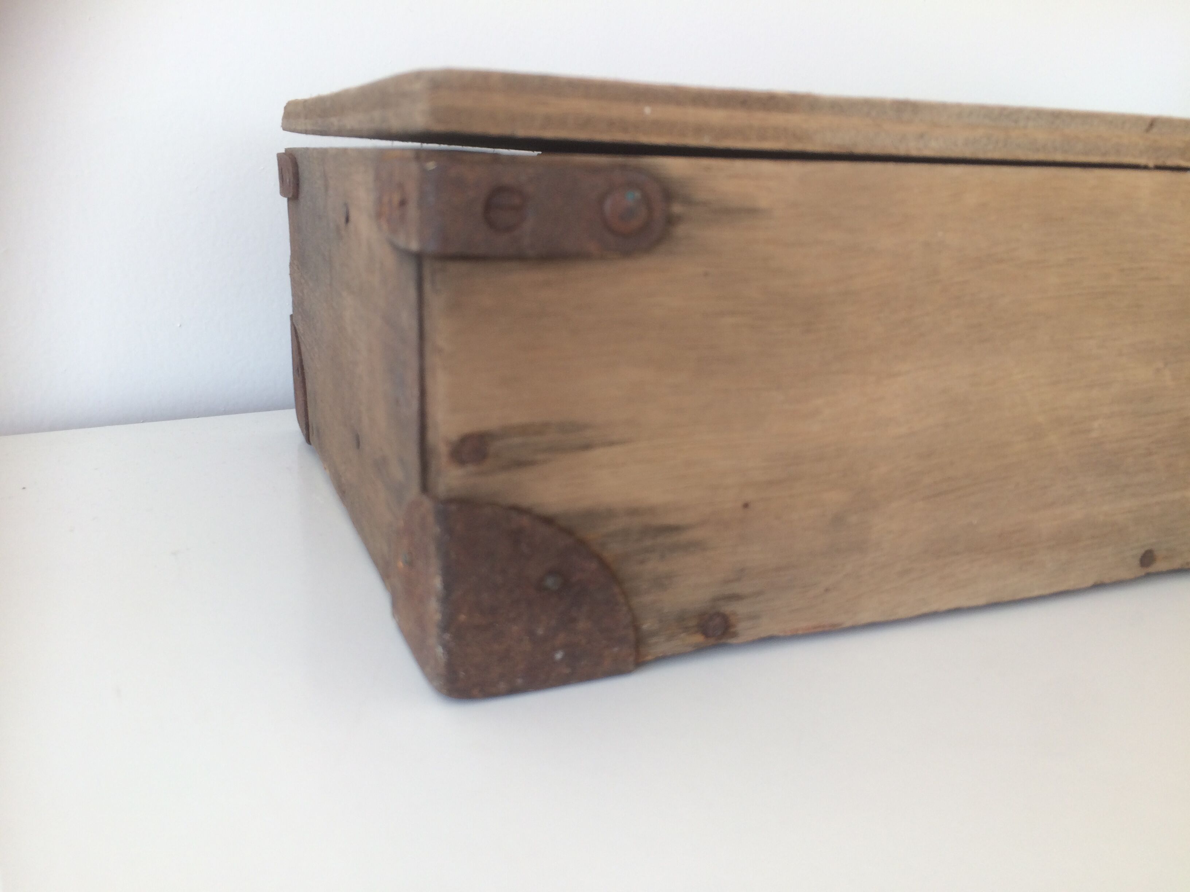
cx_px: 595
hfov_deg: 61.7
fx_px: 997
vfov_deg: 48.2
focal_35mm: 29
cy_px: 446
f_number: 2.2
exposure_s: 1/152
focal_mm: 4.15
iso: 32
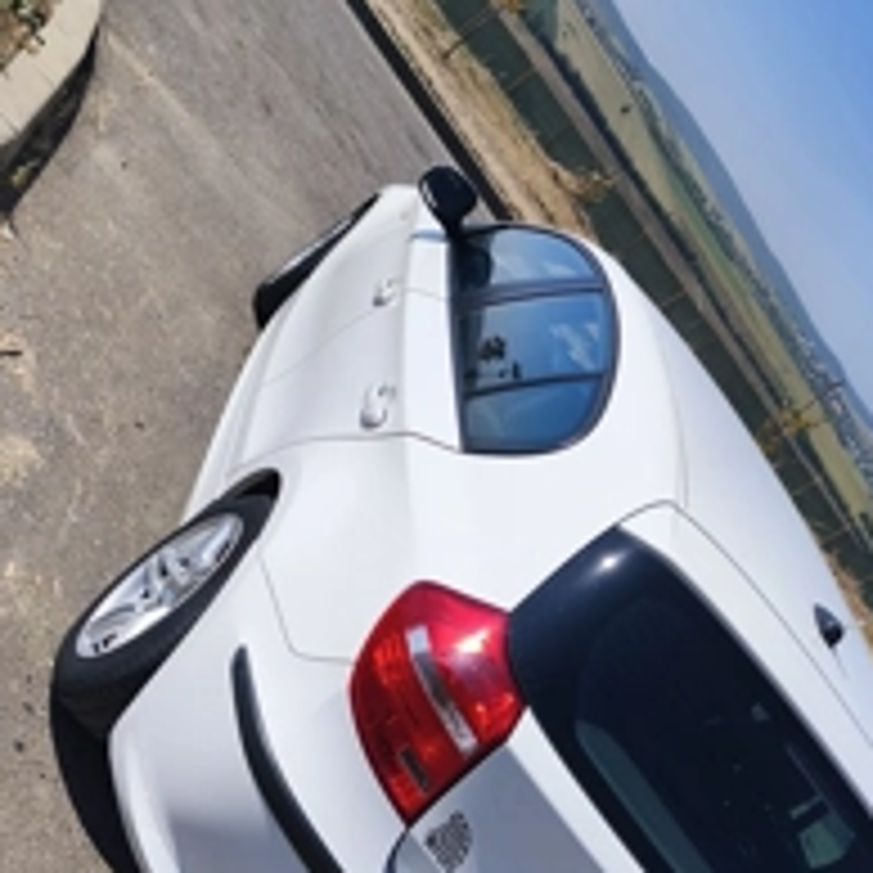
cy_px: 536
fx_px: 1198
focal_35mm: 42
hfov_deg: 40.0
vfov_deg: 39.8
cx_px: 382
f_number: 1.65
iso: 50
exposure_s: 1/1730
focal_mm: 6.18
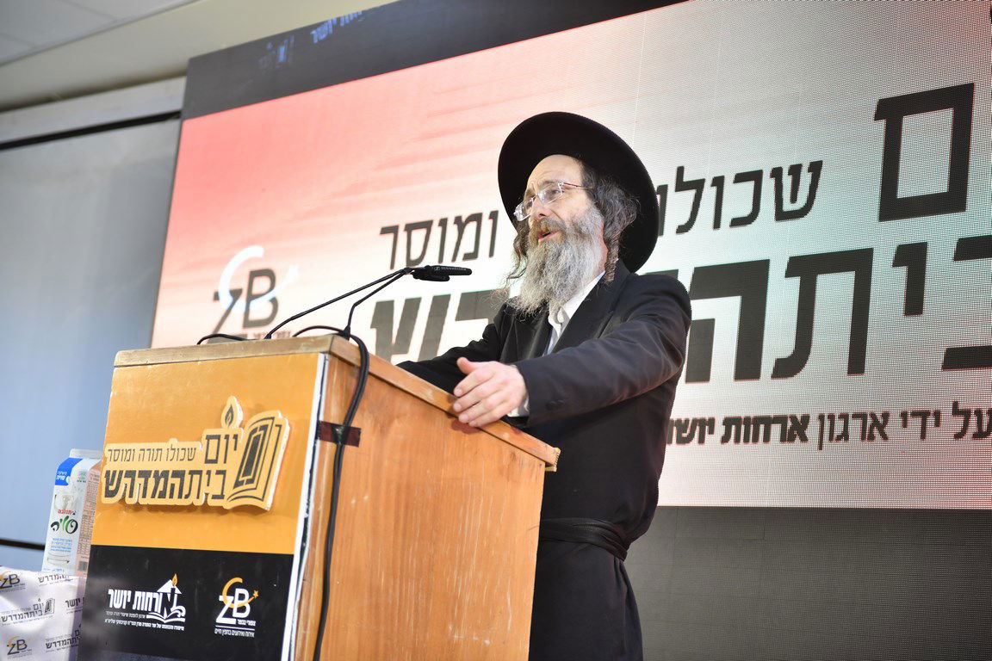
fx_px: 1929
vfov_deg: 19.5
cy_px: 330
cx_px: 496
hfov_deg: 28.8
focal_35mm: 70
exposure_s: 1/125
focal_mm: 70
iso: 500
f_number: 7.1
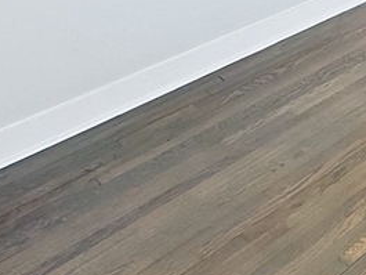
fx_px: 571
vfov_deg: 24.1
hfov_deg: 28.0
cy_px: -70
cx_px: 499
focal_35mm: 54
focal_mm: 2.22
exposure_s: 1/164
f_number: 2.2
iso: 64
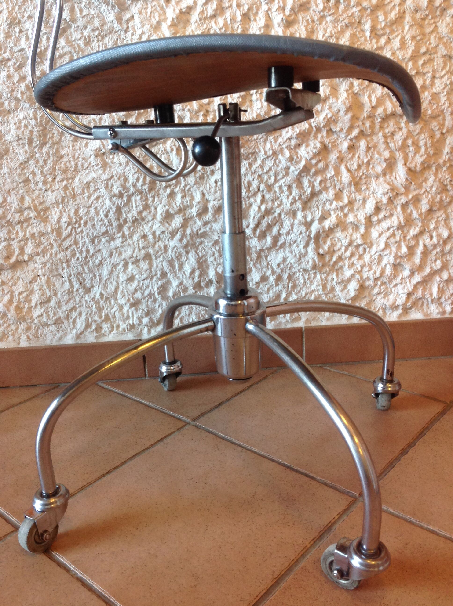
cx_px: 226
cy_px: 303
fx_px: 612
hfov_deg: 40.6
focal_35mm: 35
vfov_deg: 52.7
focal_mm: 4.28
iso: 125
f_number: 2.4
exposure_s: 1/15
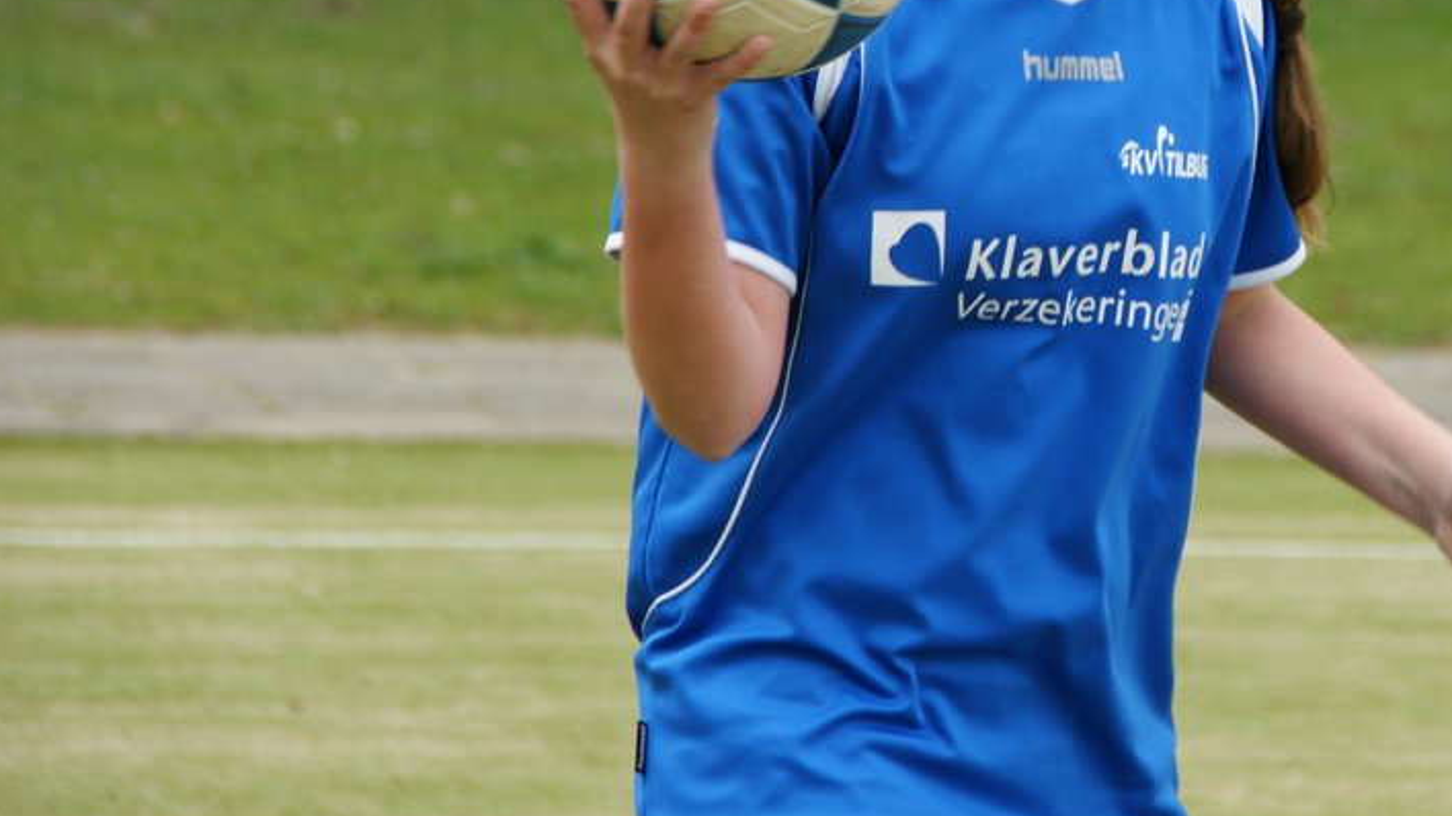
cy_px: 83
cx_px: 1187
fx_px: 16399
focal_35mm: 426
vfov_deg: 2.9
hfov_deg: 5.1
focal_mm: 160
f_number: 8
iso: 200
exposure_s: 1/320
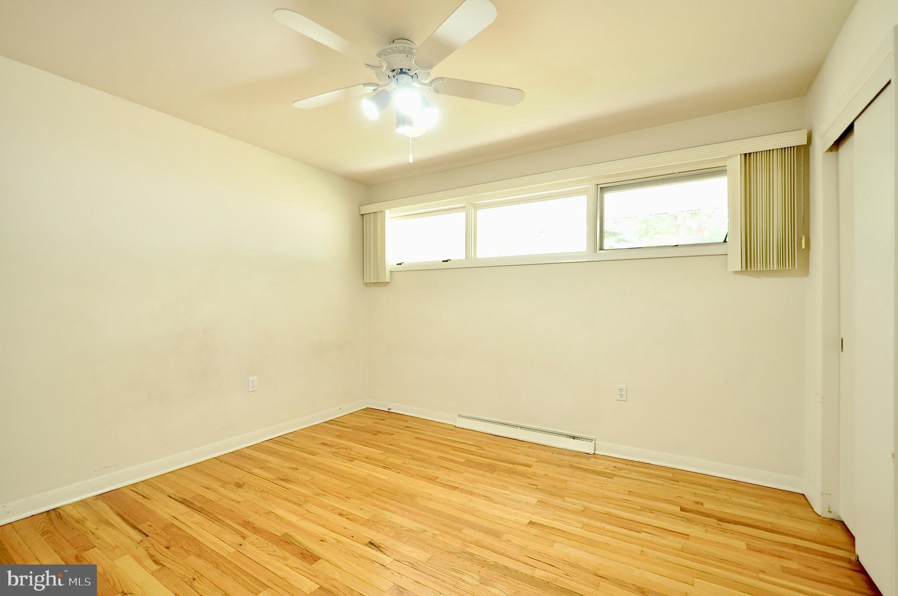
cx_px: 449
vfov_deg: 77.2
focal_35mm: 15
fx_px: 374
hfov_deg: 100.5
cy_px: 298
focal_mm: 10
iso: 800
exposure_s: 1/40
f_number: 3.5
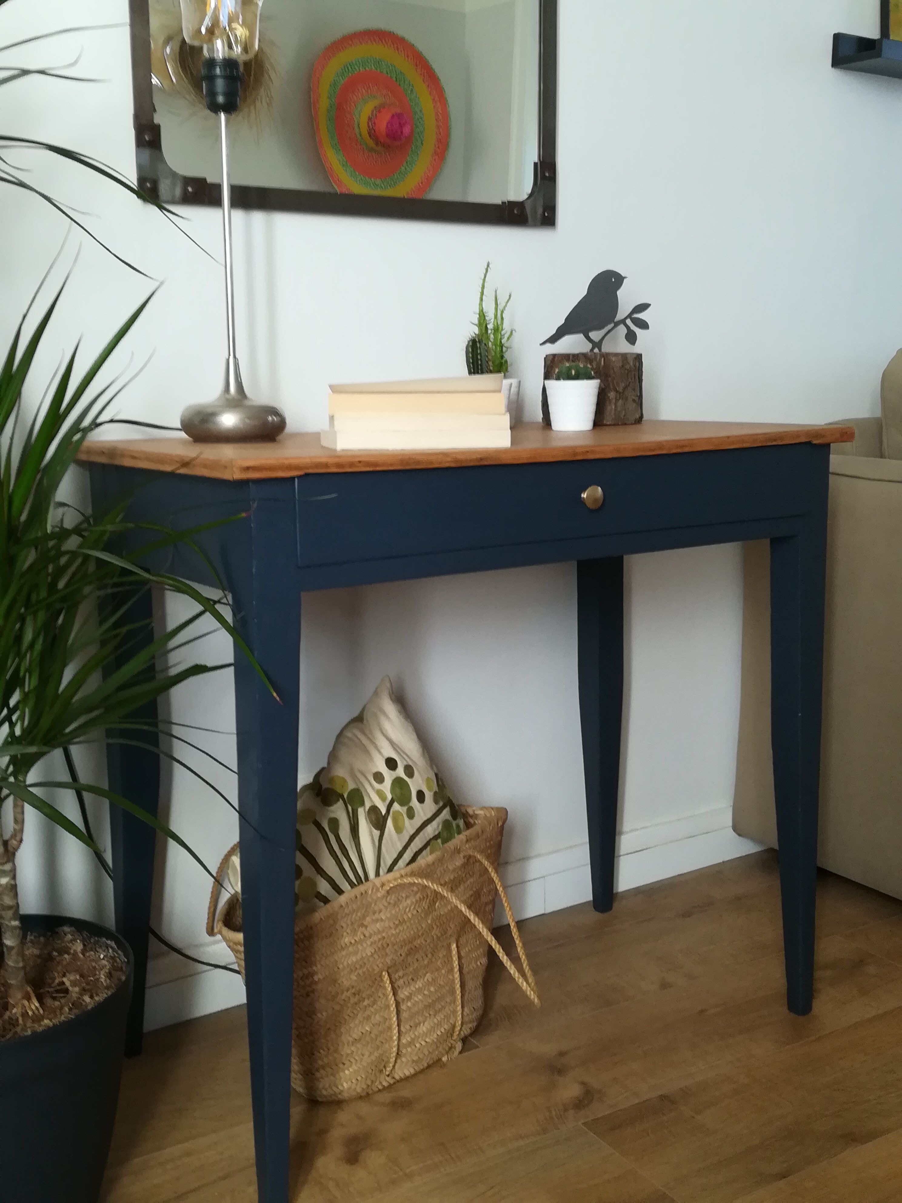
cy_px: 602
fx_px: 1285
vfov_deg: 50.1
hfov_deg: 38.7
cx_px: 451
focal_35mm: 37
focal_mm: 3.83
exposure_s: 1/30
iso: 160
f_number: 2.2
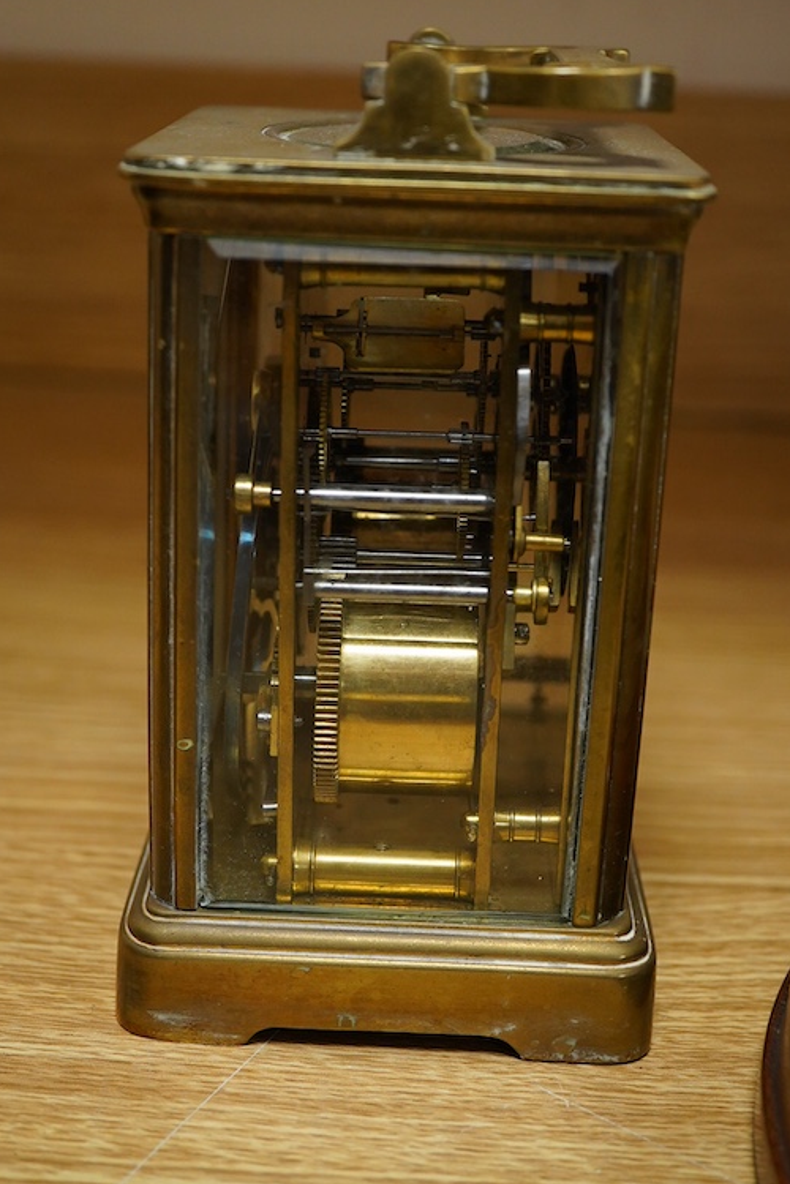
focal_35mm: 54
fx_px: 1777
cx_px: 393
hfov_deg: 25.1
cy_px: 592
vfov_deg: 36.9
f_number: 6.3
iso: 1250
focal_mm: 30
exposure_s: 1/125
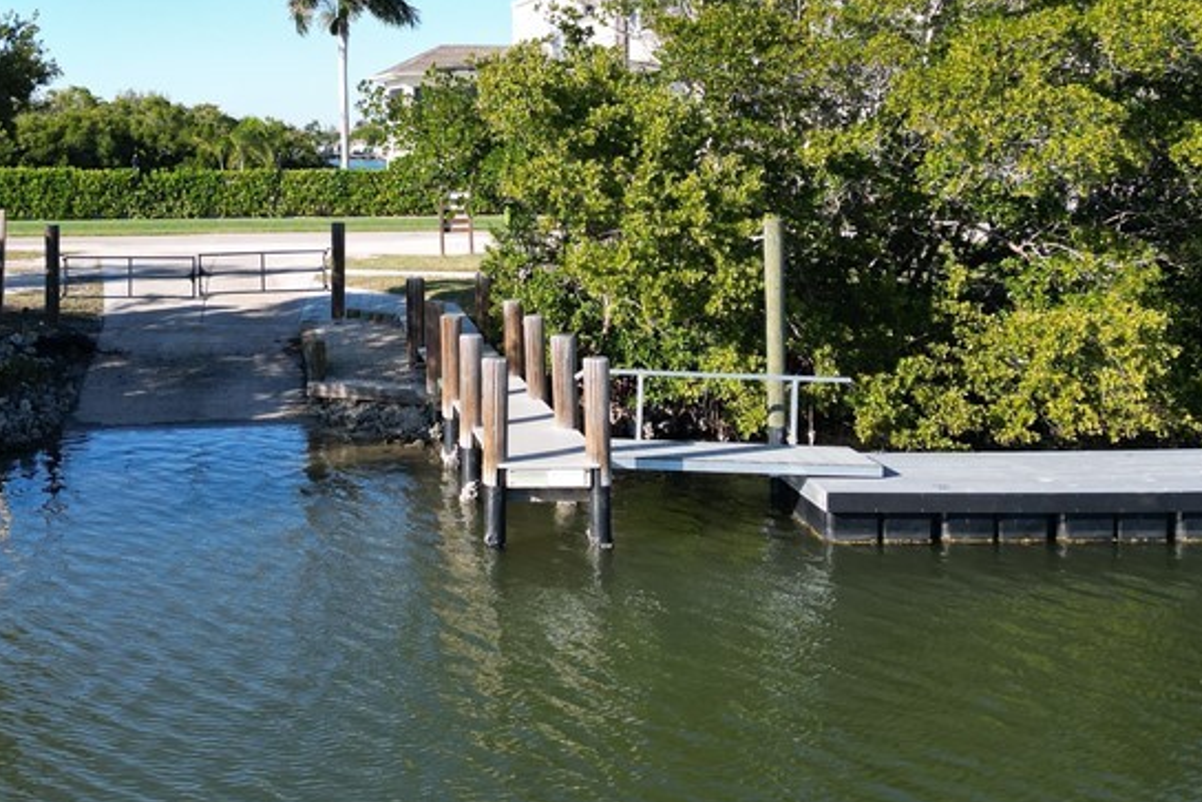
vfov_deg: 28.1
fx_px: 1570
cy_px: 166
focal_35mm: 47
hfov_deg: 41.2
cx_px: 369
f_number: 1.7
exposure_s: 1/2000
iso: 120
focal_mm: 6.72
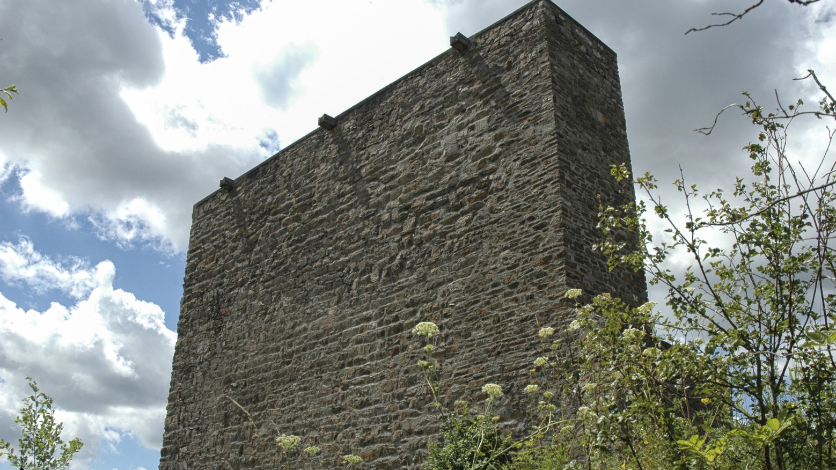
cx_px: 428
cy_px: 256
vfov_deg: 32.8
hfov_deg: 55.3
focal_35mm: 36
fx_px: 798
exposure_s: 1/400
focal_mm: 22
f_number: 10
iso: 200
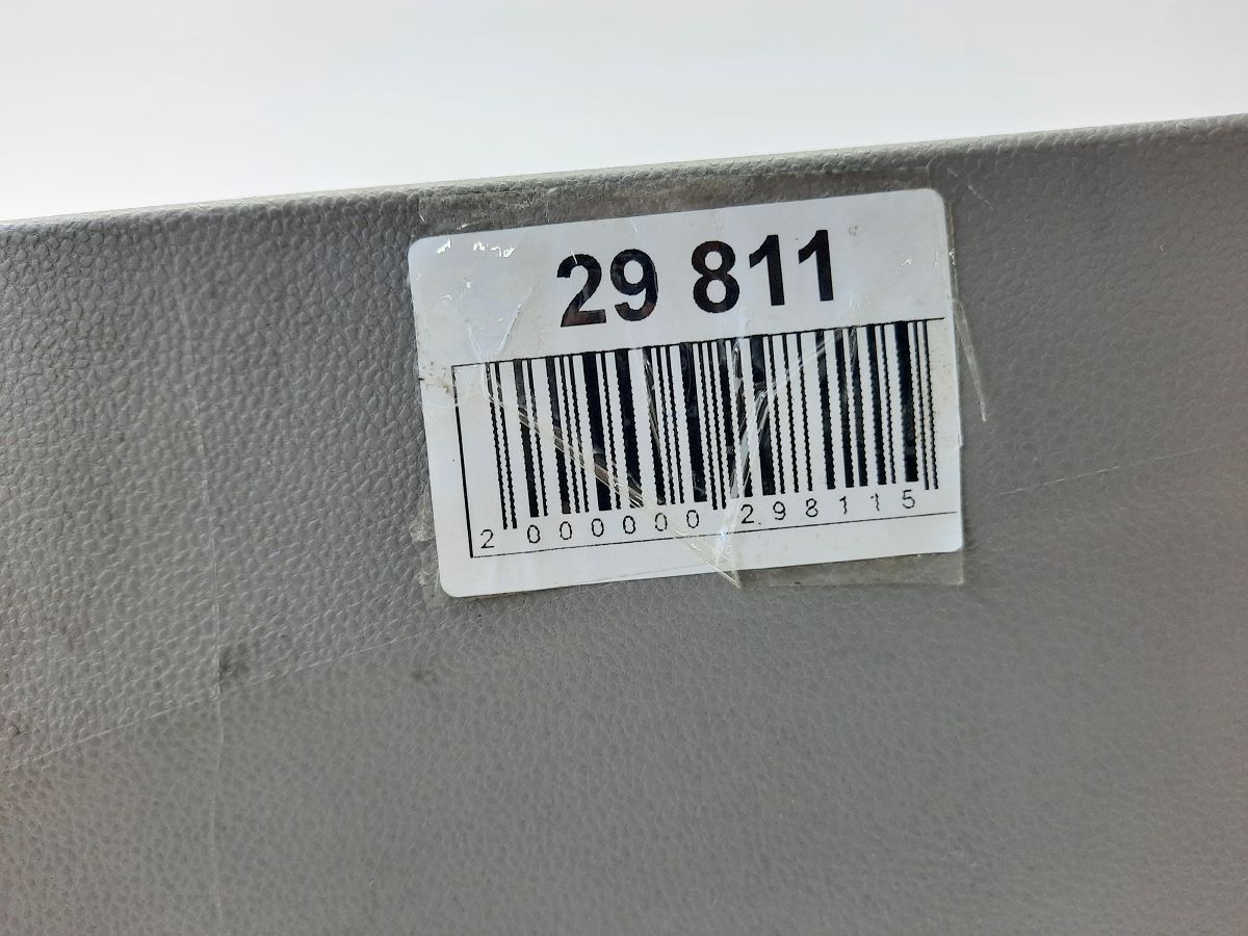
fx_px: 901
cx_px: 624
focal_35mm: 25
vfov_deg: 54.9
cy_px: 468
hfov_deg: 69.4
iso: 200
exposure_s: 1/50
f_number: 2
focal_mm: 4.6
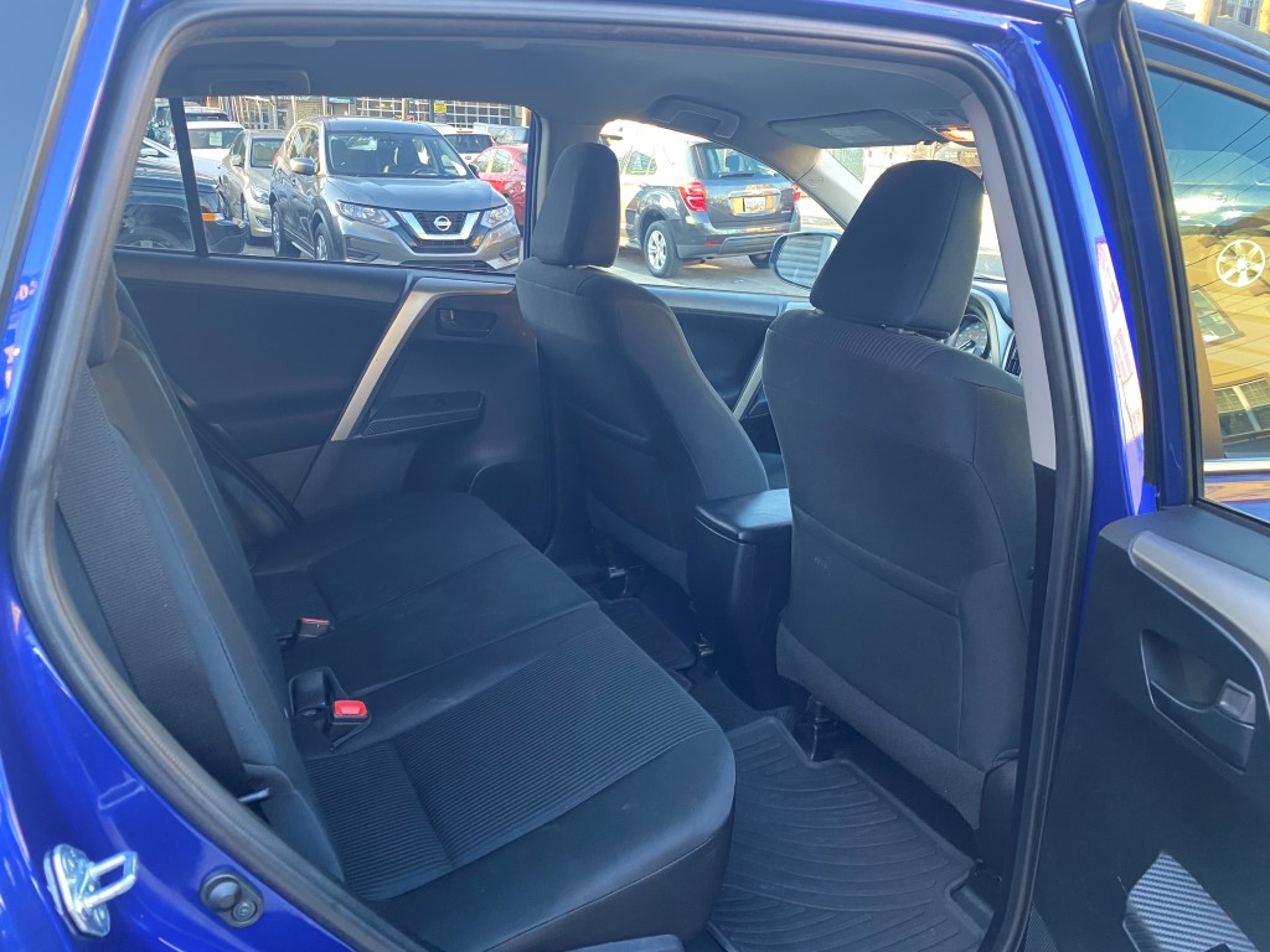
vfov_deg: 53.1
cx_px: 635
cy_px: 476
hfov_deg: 67.3
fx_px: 954
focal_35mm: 26
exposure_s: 1/60
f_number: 1.8
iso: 160
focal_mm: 4.25
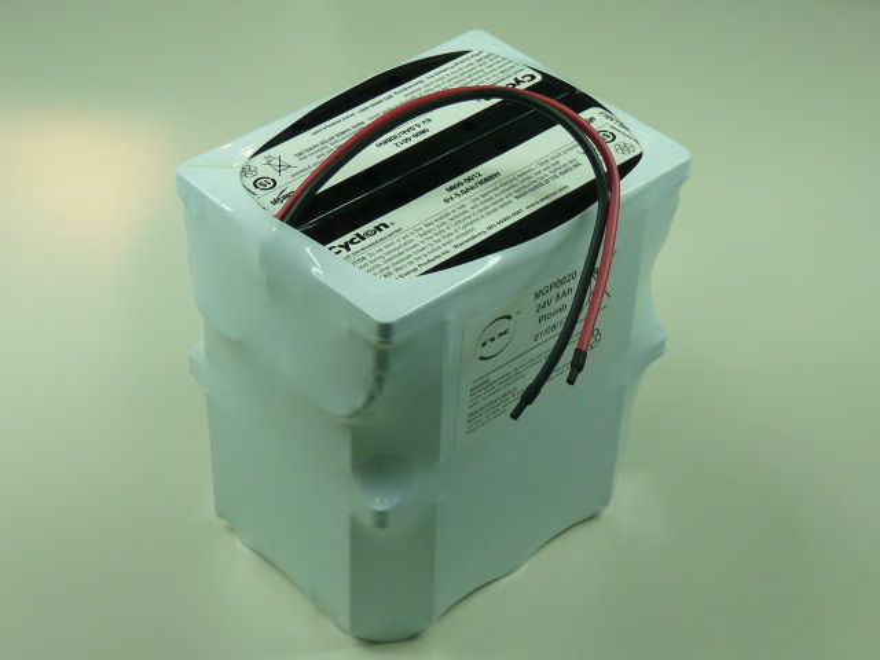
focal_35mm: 75
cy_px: 330
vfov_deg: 19.6
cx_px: 440
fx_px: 1907
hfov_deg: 26.0
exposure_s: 1/60
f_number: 3
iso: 100
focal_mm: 7.6
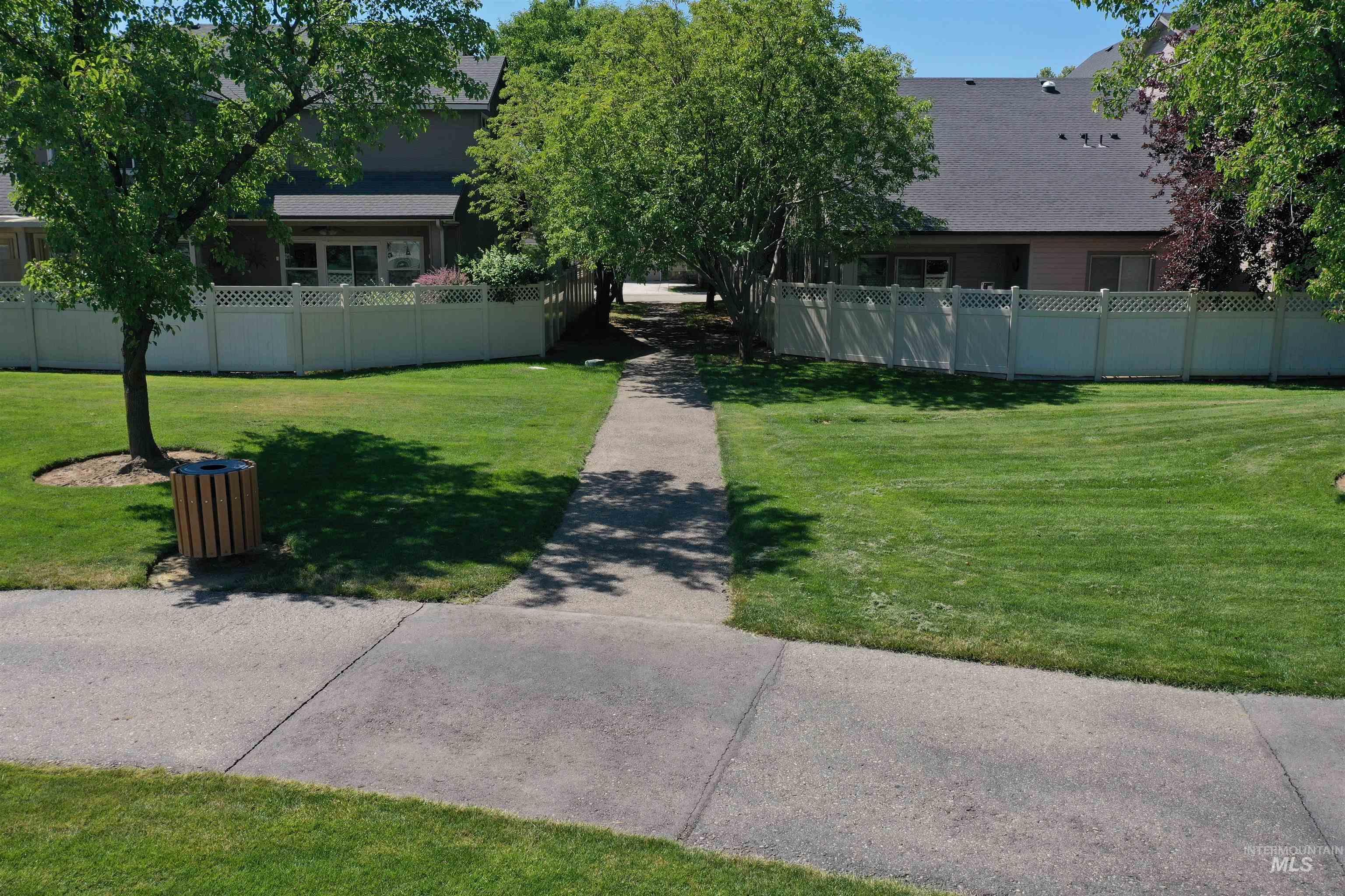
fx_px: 1046
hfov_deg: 65.5
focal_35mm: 28
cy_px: 448
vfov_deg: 46.4
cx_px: 672
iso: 100
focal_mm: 10.26
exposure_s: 1/400
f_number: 5.6
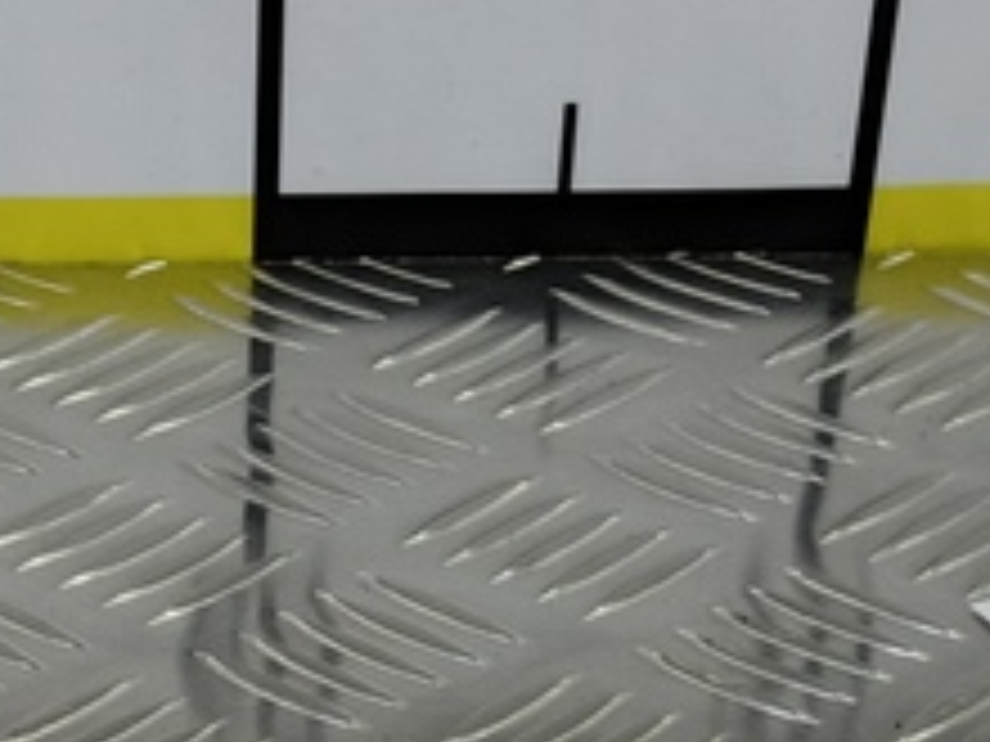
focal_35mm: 107
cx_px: 148
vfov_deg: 12.4
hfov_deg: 18.2
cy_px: 1412
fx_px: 3060
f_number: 1.6
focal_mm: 4.11
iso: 79
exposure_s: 1/33.3
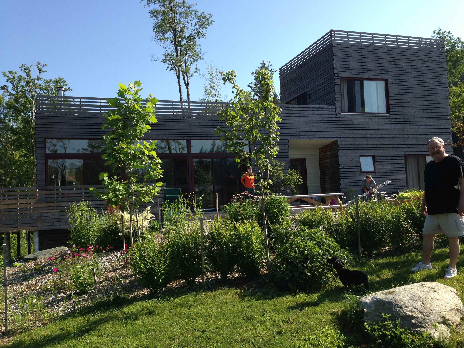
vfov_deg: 42.9
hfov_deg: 55.4
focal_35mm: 33
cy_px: 174
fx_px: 442
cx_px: 232
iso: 50
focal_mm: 4.13
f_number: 2.4
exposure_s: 1/903
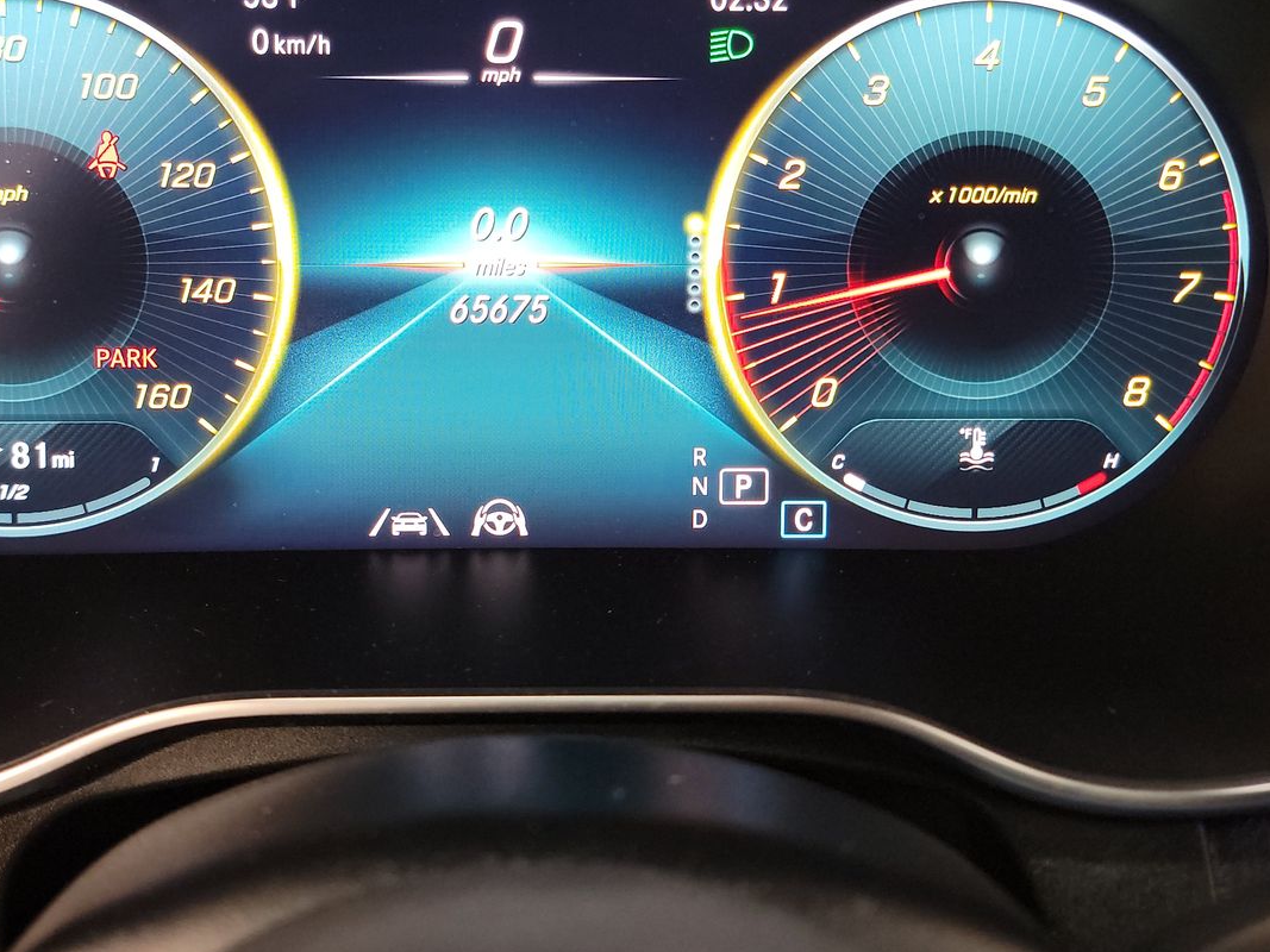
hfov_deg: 50.7
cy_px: 307
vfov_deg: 39.1
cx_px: 463
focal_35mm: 36
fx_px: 1321
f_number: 1.8
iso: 868
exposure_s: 1/24
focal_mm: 6.7
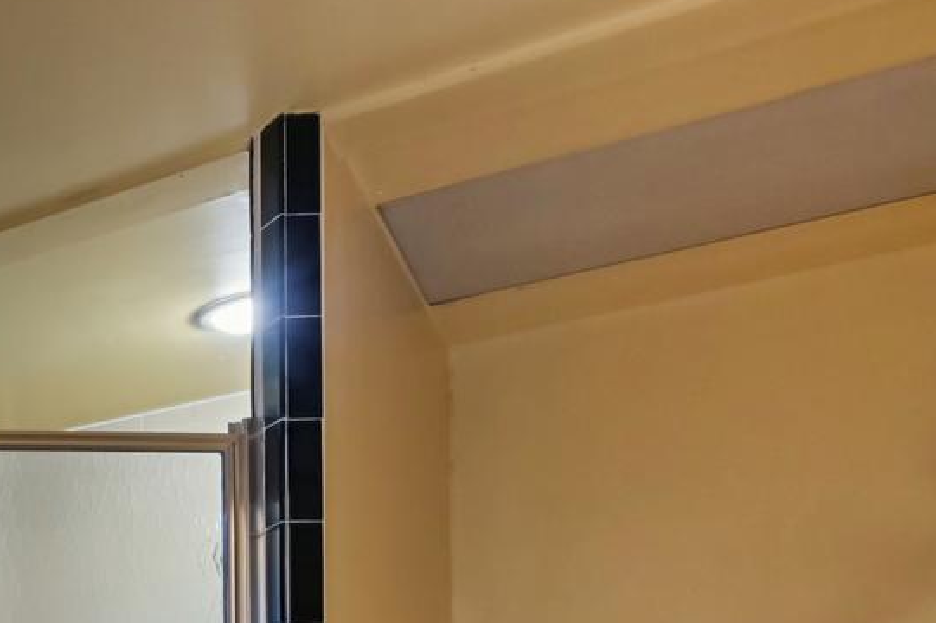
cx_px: -573
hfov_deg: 25.0
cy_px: 876
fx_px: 1377
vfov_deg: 22.1
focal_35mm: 53
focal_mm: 14
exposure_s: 1/10
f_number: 8
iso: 400
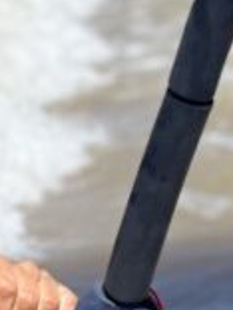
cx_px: 46
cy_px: 44
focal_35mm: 171
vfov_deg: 11.5
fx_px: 1535
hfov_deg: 8.7
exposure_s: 1/5917
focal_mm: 5.1
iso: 50
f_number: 1.6
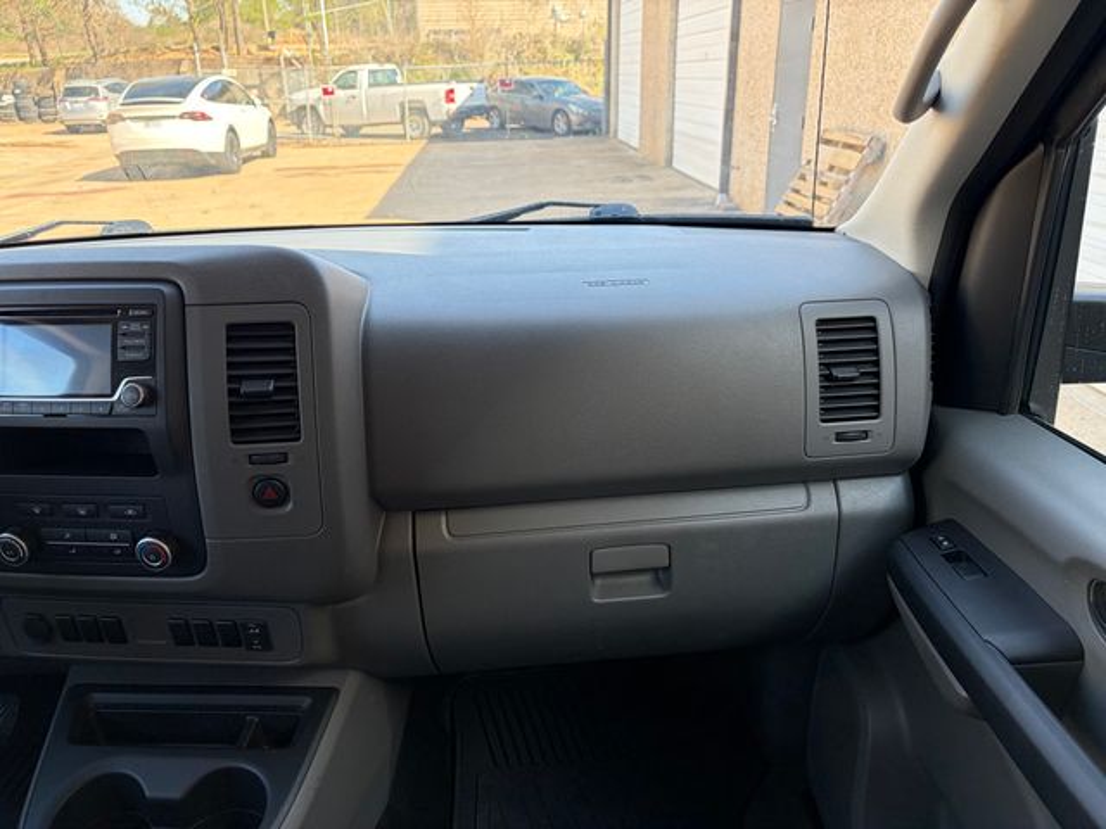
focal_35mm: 26
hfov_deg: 67.3
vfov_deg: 53.1
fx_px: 831
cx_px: 553
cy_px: 414
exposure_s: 1/189
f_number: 1.6
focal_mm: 5.96
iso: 64
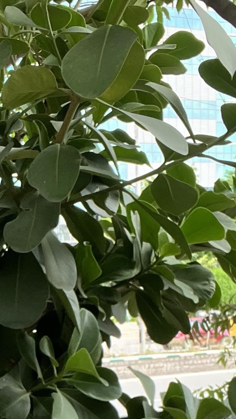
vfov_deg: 26.5
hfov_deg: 15.4
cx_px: -33
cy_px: 411
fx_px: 845
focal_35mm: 76
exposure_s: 1/112
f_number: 2.2
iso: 100
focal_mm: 2.71
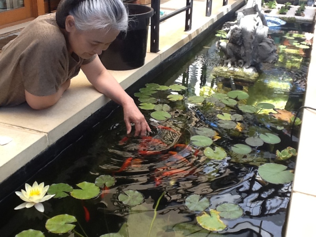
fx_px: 292
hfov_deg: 56.8
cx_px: 158
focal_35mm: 32
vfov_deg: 44.2
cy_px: 118
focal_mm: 2.03
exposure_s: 1/121
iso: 64
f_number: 2.4
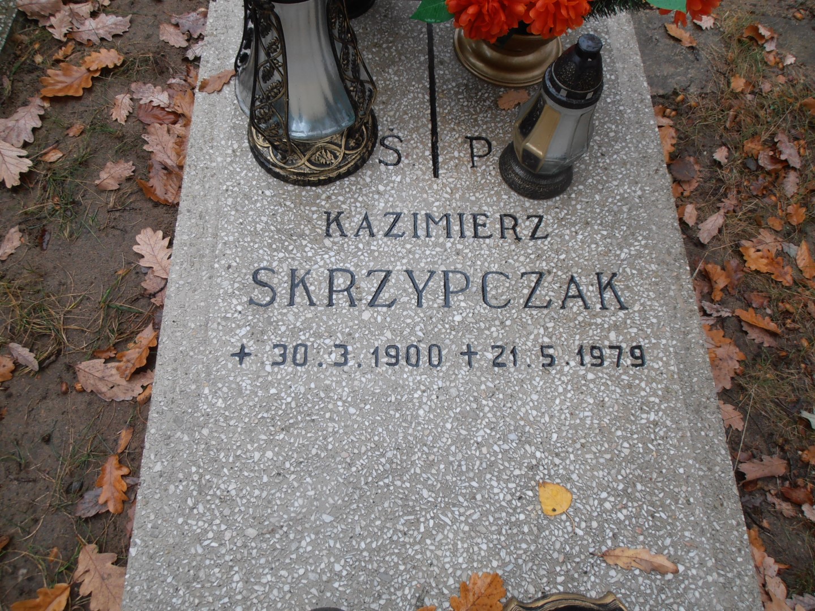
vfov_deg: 56.8
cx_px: 408
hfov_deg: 71.6
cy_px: 306
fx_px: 565
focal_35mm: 24
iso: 80
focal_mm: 4.2
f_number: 3
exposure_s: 1/40
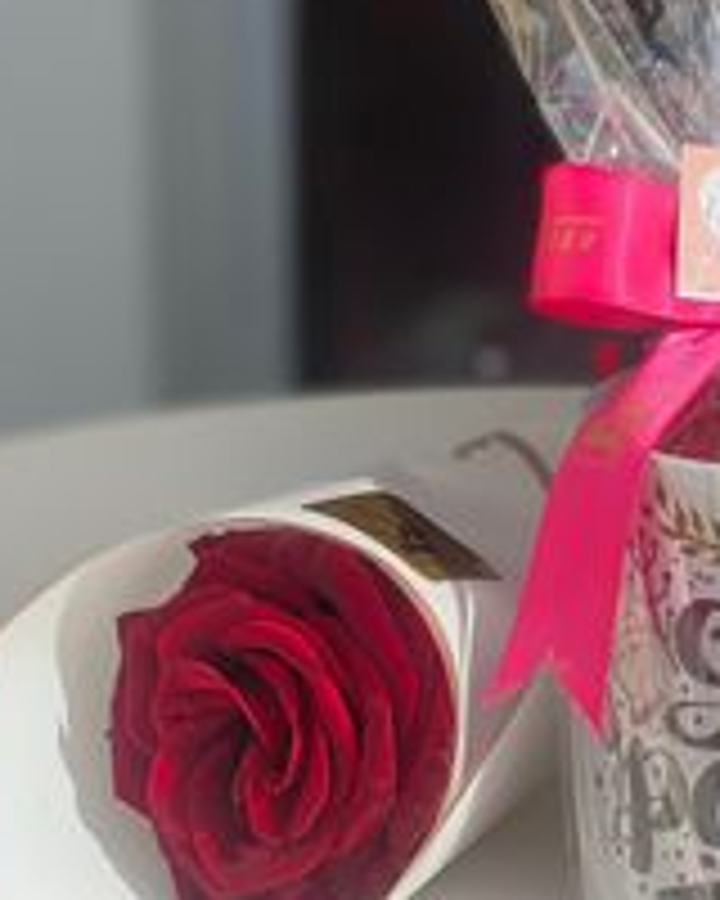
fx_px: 2877
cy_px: 279
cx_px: 518
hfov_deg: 14.2
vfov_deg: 17.7
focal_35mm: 108
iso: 20
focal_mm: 6
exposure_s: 1/1261
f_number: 2
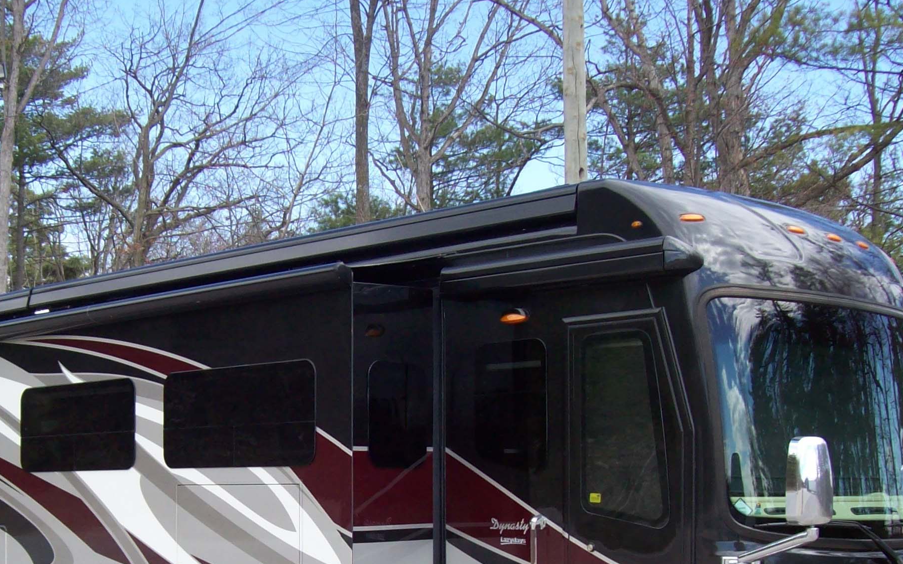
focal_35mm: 60
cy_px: 511
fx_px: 1477
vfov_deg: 21.2
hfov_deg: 33.7
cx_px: 292
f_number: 2.7
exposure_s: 1/496
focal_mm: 6
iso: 80
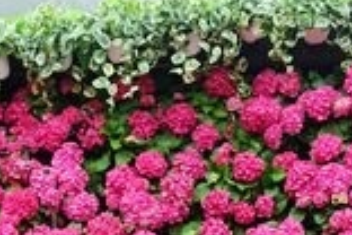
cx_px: 99
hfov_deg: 20.3
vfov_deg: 12.1
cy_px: 473
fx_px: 978
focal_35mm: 100
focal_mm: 8.8
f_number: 2.8
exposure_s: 1/125
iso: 125
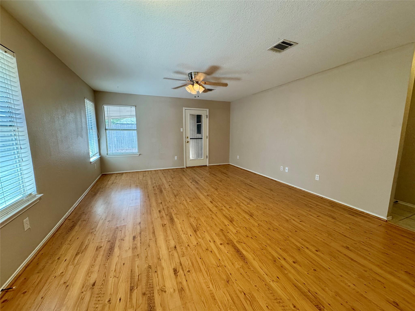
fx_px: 168
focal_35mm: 14
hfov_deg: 102.1
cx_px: 208
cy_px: 156
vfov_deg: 85.7
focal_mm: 2.22
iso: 320
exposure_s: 1/120
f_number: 2.2
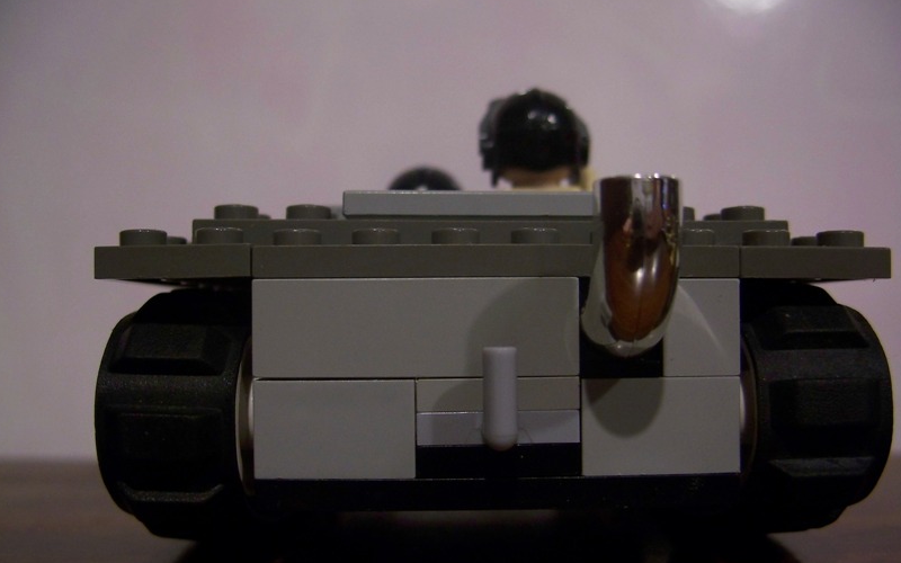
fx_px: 982
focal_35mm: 40
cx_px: 449
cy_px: 334
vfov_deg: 31.9
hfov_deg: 49.3
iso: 200
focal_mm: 7.8
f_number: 2.8
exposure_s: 1/13
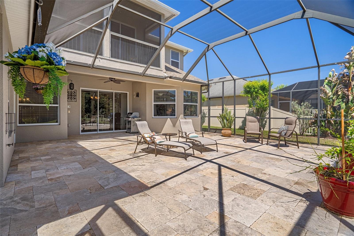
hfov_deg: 93.3
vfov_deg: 70.4
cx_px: 177
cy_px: 118
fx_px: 167
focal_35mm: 17
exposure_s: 1/320
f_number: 8
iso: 320
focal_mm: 17
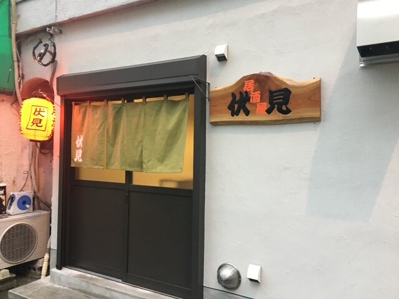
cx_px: 200
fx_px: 334
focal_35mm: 29
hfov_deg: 61.7
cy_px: 150
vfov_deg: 48.2
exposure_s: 1/30
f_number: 2.2
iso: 125
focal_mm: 4.2
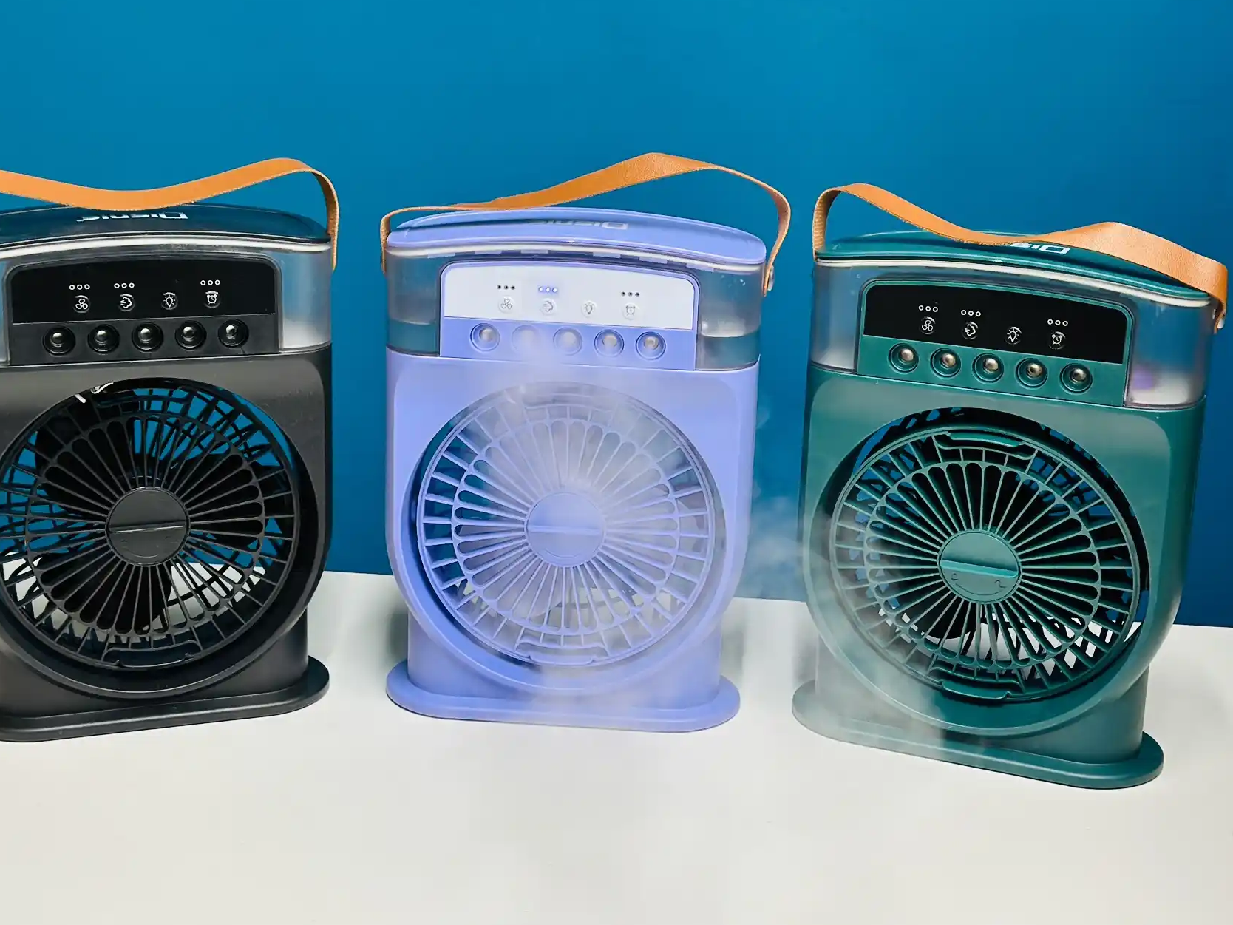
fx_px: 2066
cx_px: 575
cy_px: 442
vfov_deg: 25.2
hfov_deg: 33.2
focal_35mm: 58
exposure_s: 1/100
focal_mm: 6.86
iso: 125
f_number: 1.78
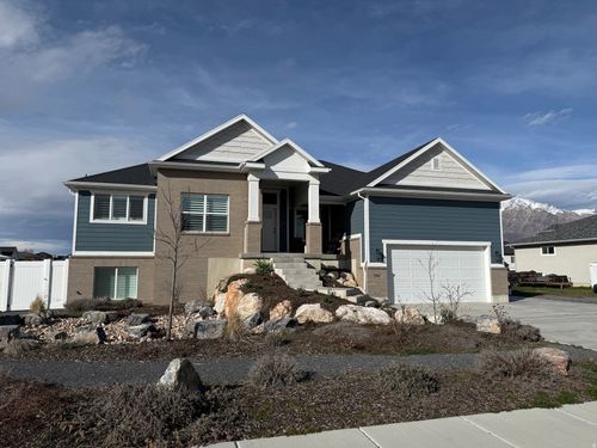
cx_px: 298
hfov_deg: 71.6
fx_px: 414
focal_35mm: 24
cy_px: 224
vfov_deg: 56.8
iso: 80
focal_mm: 6.76
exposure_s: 1/9091
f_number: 1.78
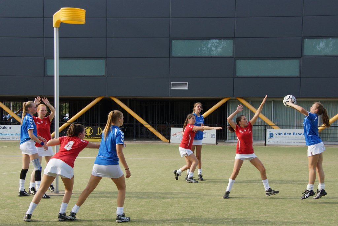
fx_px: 493
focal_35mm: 52
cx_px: 169
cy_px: 113
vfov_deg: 25.8
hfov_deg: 37.8
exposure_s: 1/640
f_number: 5.6
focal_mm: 35
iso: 320
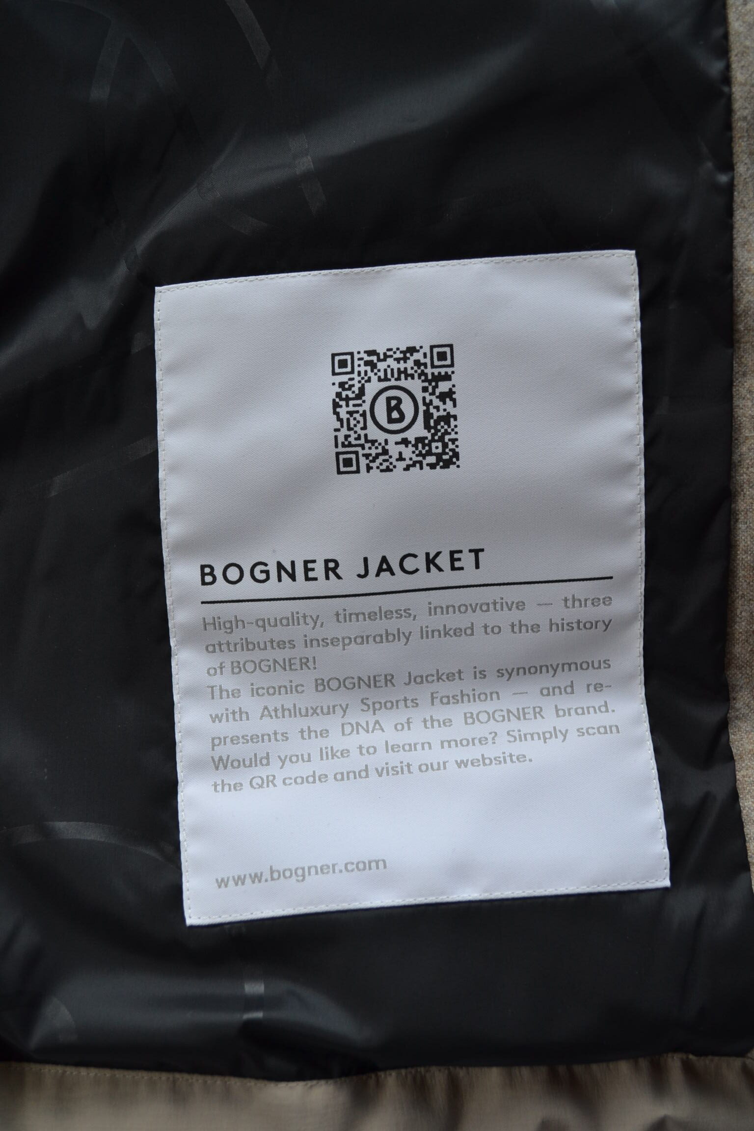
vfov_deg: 43.6
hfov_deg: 29.9
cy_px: 566
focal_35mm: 45
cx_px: 377
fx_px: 1414
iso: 400
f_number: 5
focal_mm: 30
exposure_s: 1/100
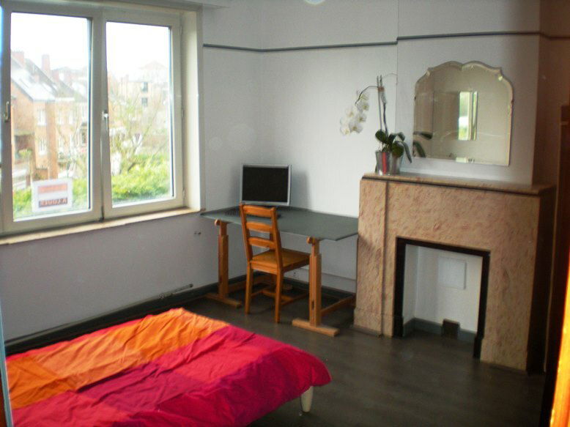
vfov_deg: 37.7
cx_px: 285
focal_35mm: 38
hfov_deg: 49.0
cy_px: 214
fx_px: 626
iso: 167
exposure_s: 1/30
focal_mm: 6.3
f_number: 3.1
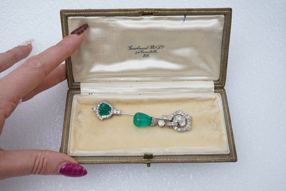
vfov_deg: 29.9
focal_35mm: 45
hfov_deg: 43.6
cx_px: 143
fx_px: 357
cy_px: 96
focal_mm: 30
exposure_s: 1/125
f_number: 22
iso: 500
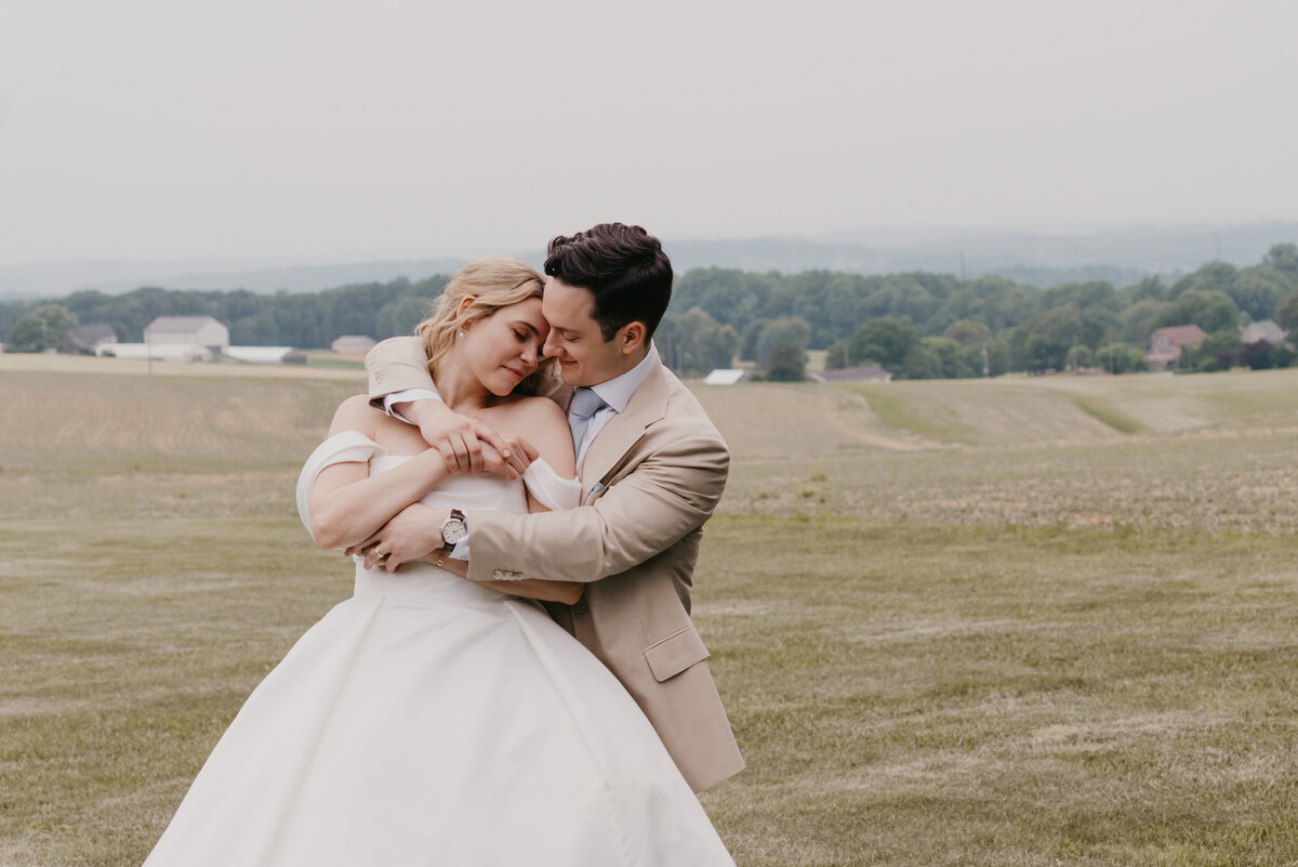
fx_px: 2489
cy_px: 434
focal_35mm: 69
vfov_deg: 19.7
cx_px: 649
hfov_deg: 29.2
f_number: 4
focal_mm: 46
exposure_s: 1/200
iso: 640
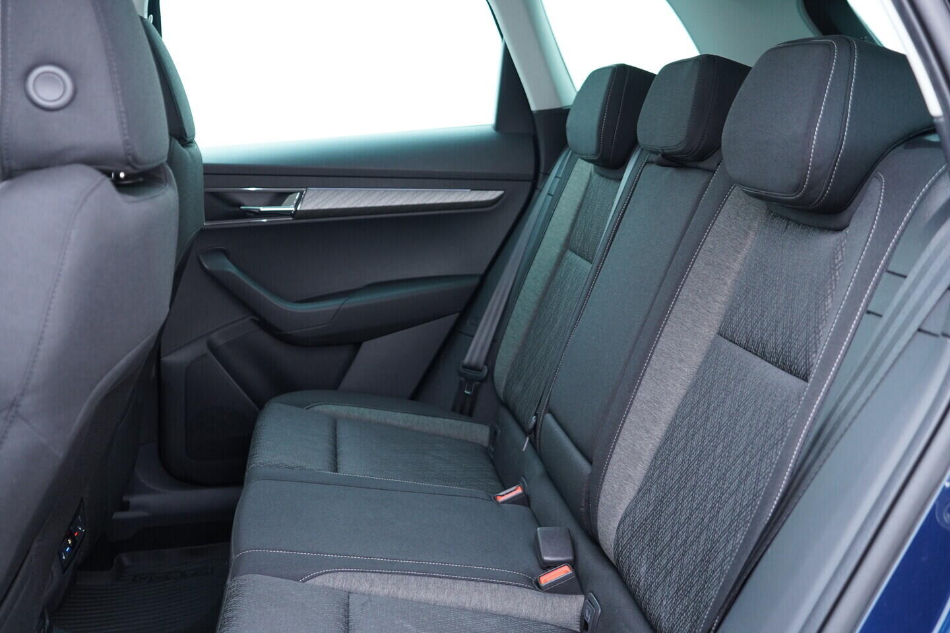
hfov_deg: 53.1
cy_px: 316
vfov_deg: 36.9
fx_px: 950
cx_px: 475
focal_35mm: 36
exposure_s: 1/40
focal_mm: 24
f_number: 2.8
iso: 640
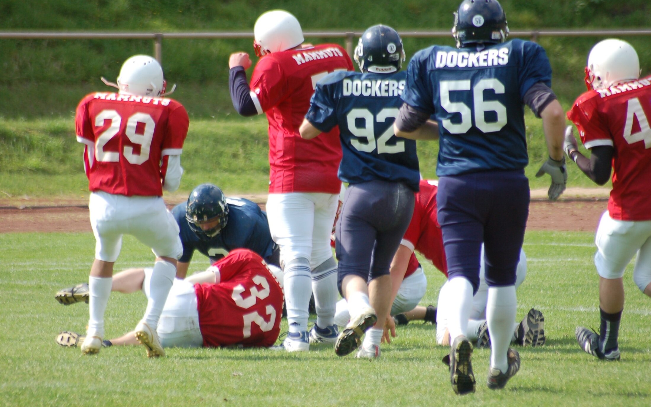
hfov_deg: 4.6
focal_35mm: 459
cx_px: 326
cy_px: 215
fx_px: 8143
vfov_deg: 2.9
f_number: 5.6
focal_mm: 300
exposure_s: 1/800
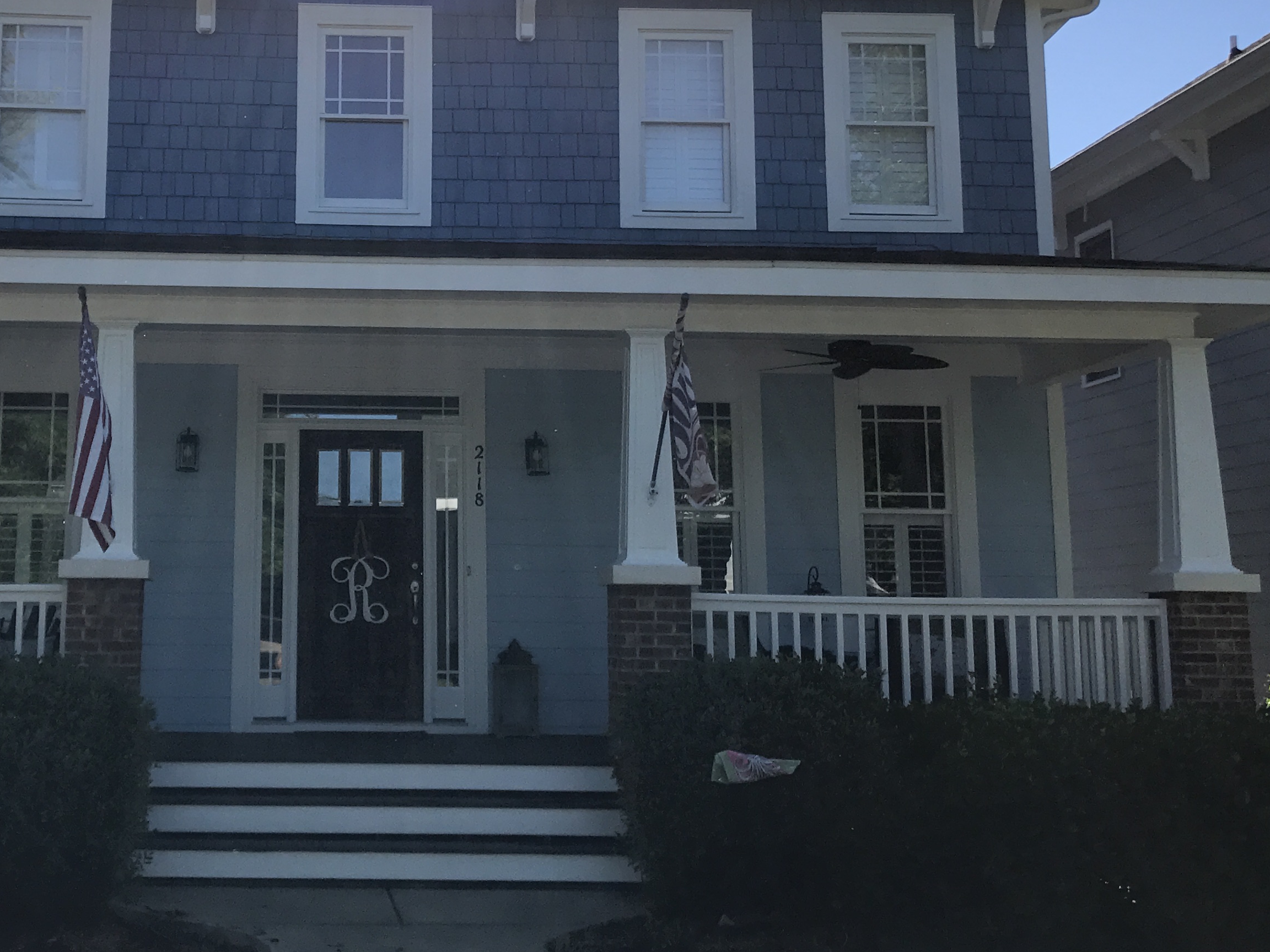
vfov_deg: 29.5
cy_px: 347
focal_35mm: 49
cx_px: 359
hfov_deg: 38.2
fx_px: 1798
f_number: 1.8
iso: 20
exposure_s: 1/2083
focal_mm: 3.99
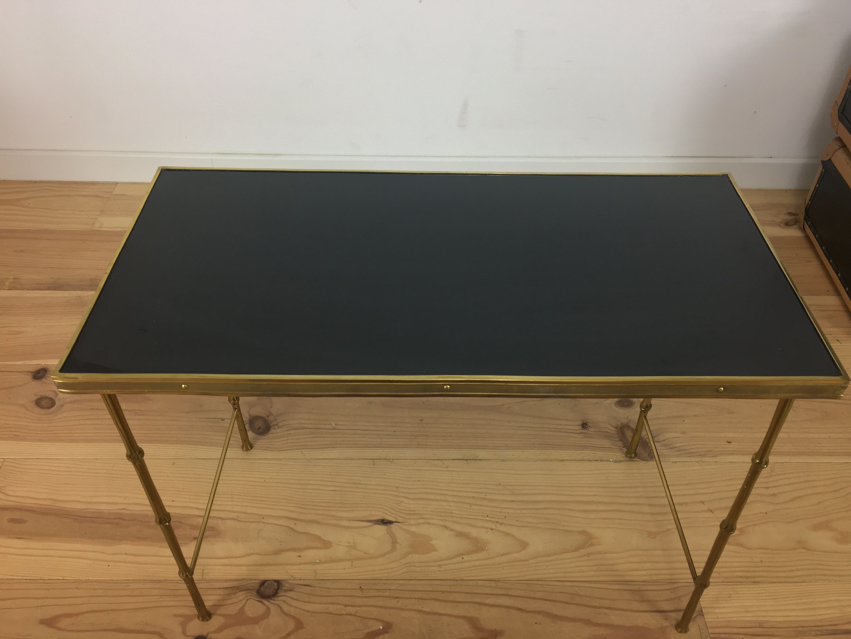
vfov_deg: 48.2
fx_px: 713
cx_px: 426
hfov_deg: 61.7
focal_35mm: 29
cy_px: 320
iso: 40
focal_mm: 4.15
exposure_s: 1/33
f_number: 2.2
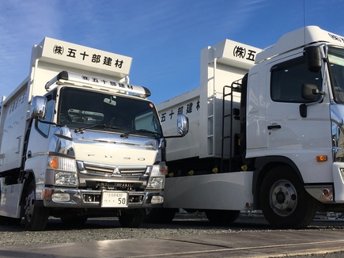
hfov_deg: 46.4
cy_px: 118
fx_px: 397
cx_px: 213
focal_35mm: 40
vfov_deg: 35.9
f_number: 2.2
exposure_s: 1/2024
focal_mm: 4.15
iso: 25
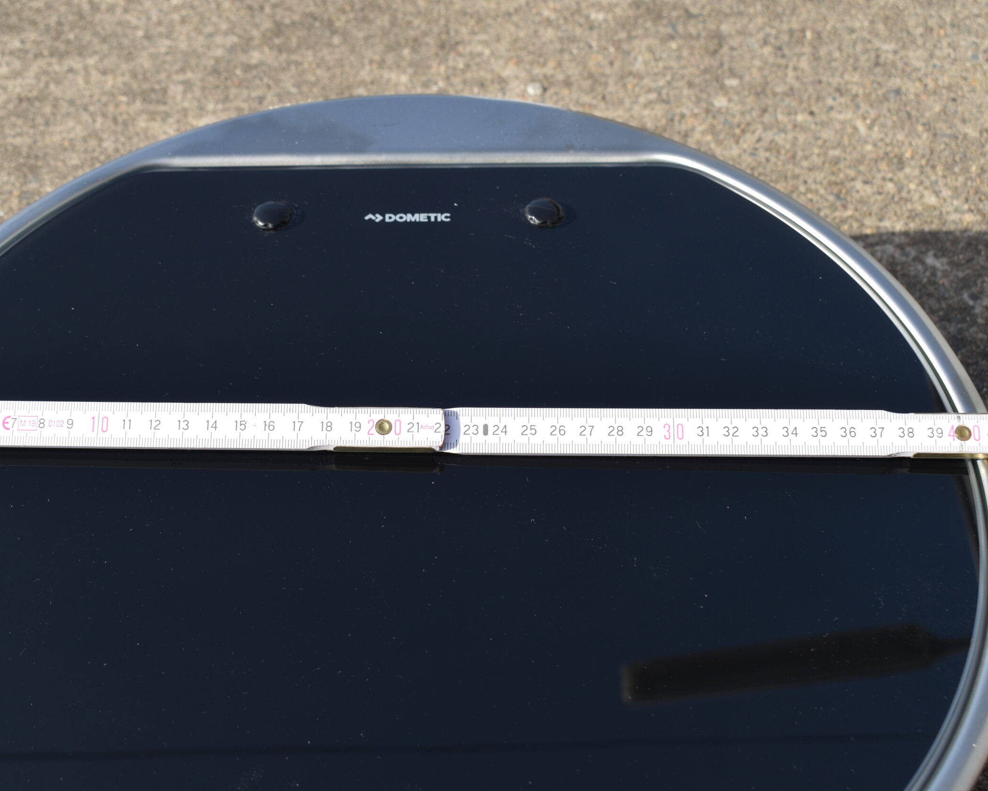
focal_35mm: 52
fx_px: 1520
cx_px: 413
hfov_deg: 35.9
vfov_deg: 29.1
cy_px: 402
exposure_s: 1/250
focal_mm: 30
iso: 125
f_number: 8
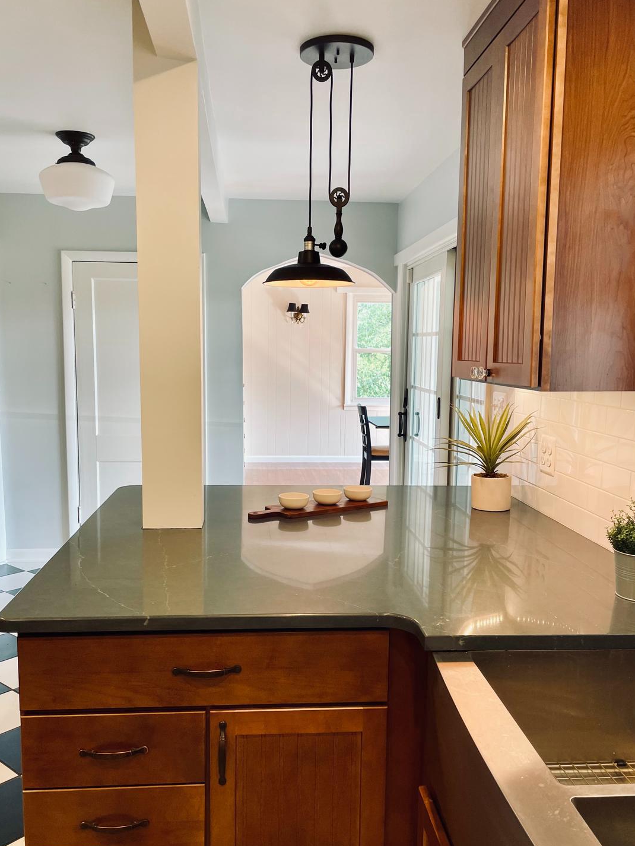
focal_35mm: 28
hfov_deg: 49.7
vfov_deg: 63.4
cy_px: 443
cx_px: 300
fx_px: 685
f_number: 1.6
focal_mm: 4.2
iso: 64
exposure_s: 1/60
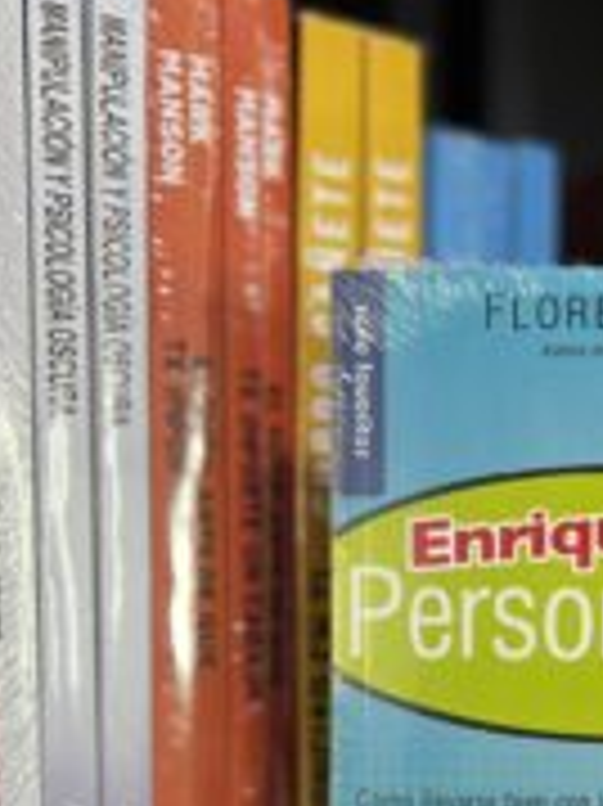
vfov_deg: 32.1
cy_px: 680
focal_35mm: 58
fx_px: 1349
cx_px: 621
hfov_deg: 24.0
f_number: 1.5
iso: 200
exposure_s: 1/60
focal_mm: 5.7
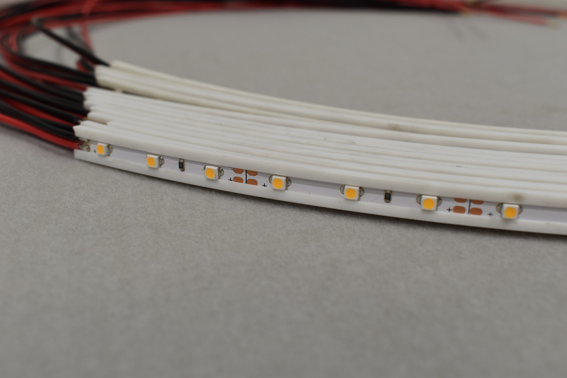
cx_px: 284
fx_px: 685
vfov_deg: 30.9
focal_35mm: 44
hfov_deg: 45.0
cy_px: 189
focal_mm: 29
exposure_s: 1/60
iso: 280
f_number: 8
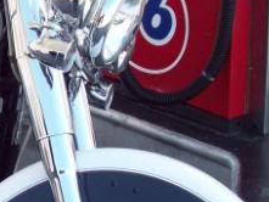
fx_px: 1042
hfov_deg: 14.2
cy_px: 181
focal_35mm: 134
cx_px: -72
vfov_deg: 11.0
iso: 80
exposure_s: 1/179
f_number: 2.8
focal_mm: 6.2
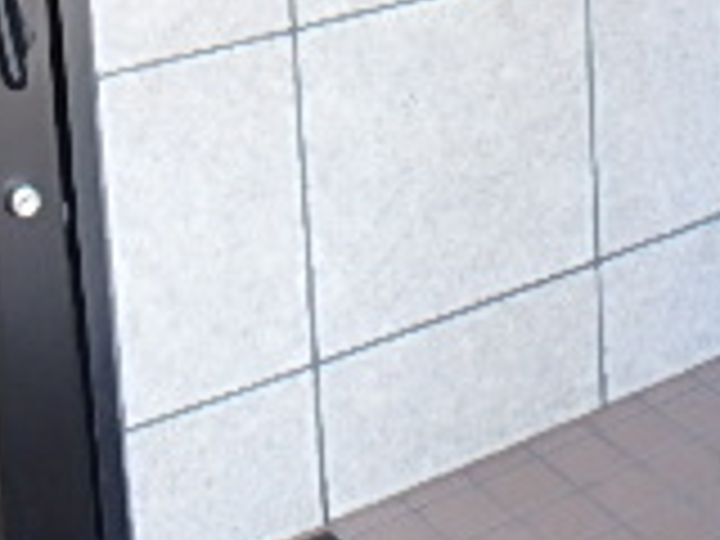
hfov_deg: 23.1
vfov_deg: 15.9
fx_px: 1747
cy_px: -302
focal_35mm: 84
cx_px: 540
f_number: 3.5
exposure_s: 1/30
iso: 200
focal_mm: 3.7
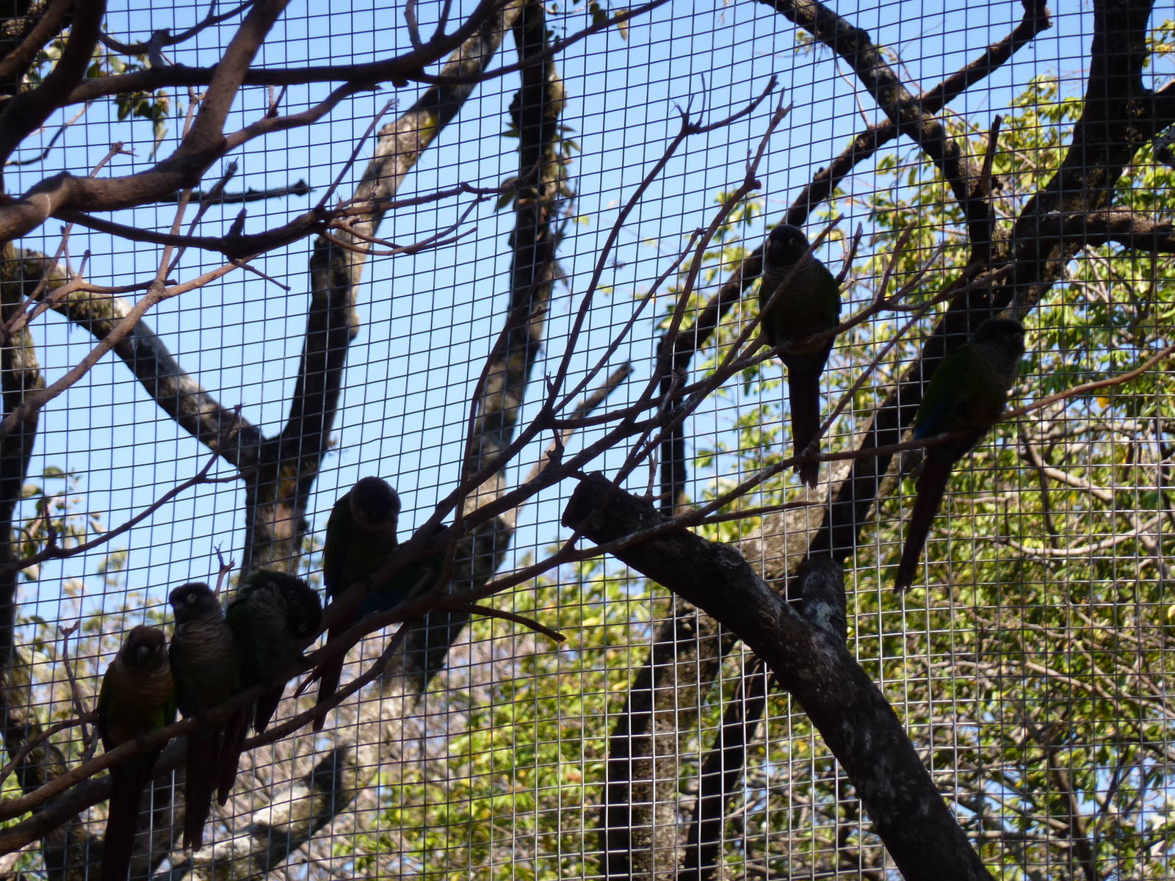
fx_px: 9436
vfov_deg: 5.3
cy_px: 440
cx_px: 588
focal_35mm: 278
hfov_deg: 7.1
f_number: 4.8
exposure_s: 1/200
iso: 80
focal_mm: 45.7
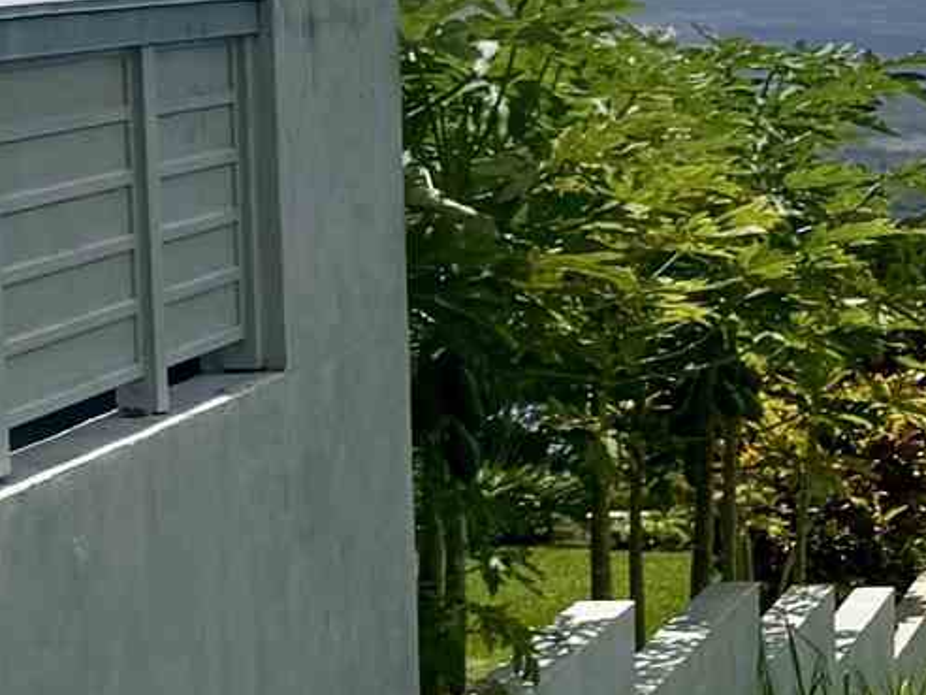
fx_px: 4013
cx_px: 2784
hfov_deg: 9.9
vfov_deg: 9.9
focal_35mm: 150
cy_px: 354
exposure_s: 1/10417
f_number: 1.78
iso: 80
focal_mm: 6.76
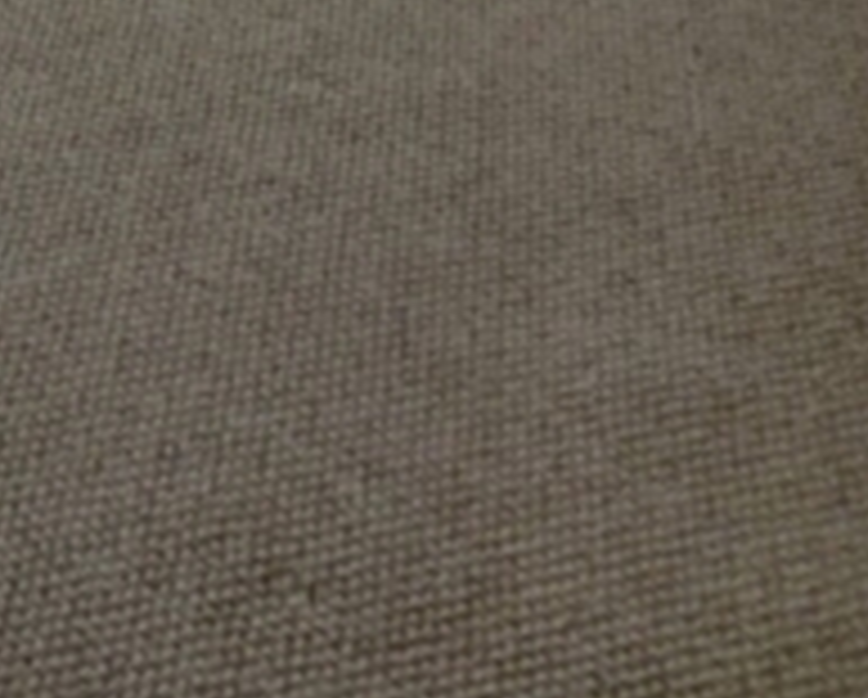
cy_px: -959
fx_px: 3190
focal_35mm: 124
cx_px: -1394
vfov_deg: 10.7
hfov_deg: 11.7
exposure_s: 1/120
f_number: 1.8
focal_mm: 6.7
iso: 64
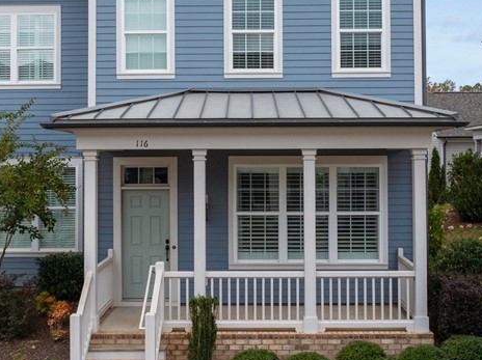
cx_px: 247
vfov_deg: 27.4
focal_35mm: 53
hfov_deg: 36.2
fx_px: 737
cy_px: 142
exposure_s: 1/640
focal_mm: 12.29
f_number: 2.8
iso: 400
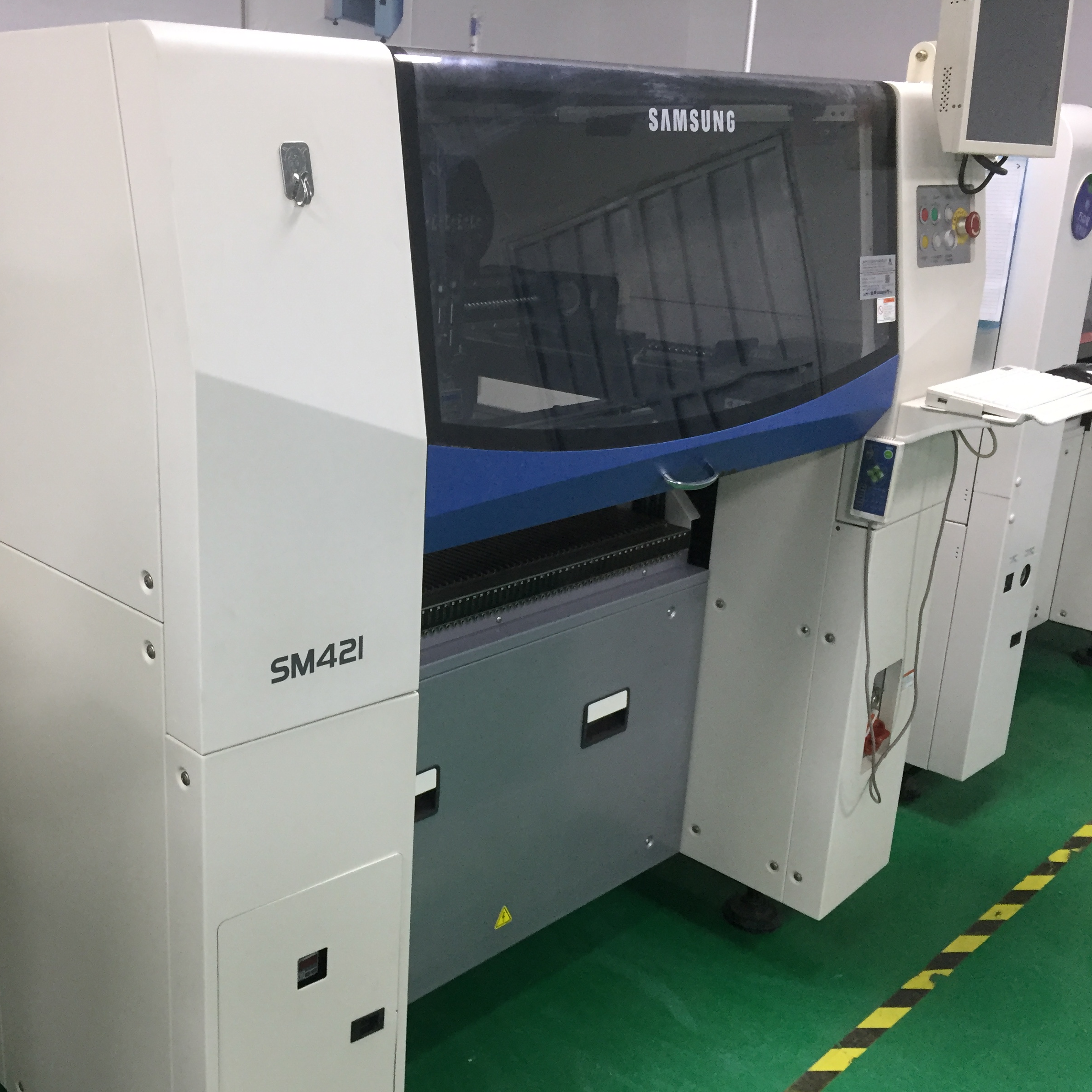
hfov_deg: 46.4
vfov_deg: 47.2
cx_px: 354
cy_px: 555
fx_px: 1249
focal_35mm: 35
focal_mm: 4.15
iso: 160
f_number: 2.2
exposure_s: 1/33
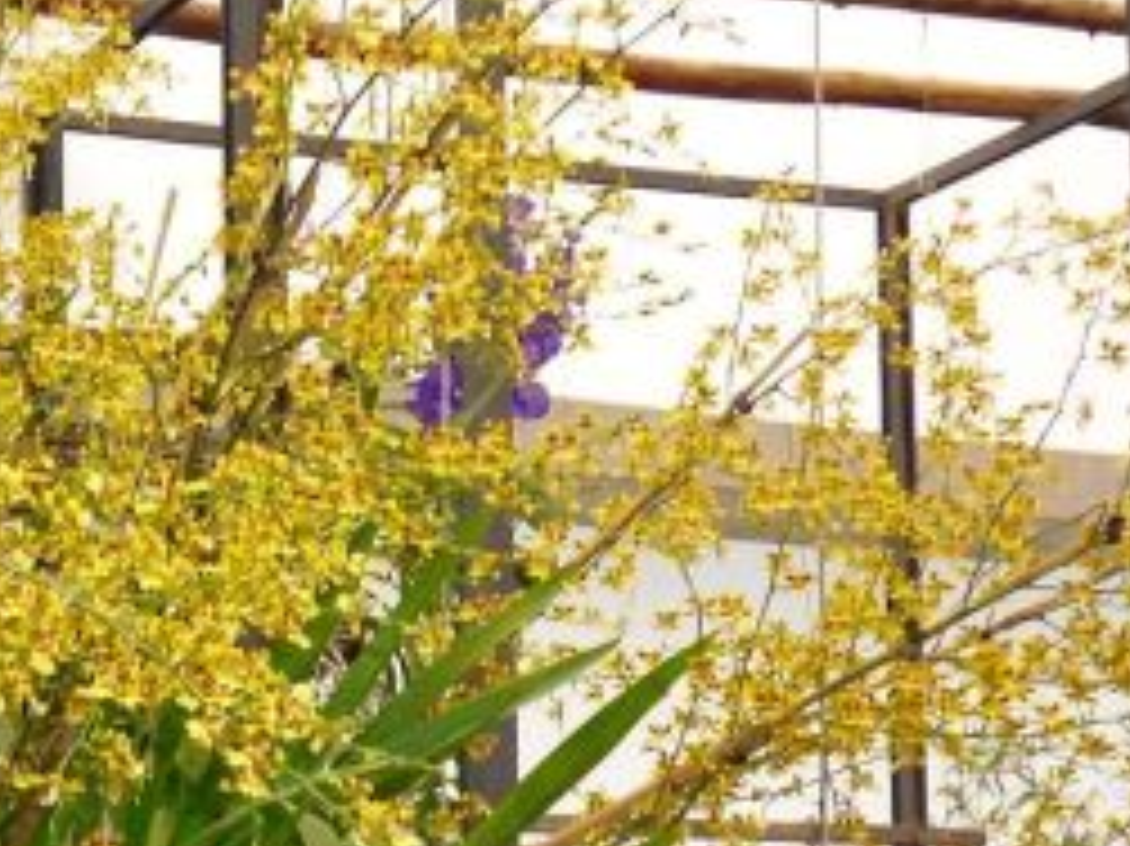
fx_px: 3981
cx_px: 18
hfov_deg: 15.9
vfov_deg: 12.0
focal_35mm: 122
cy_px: 770
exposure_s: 1/60
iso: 320
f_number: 4.2
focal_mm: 7.9
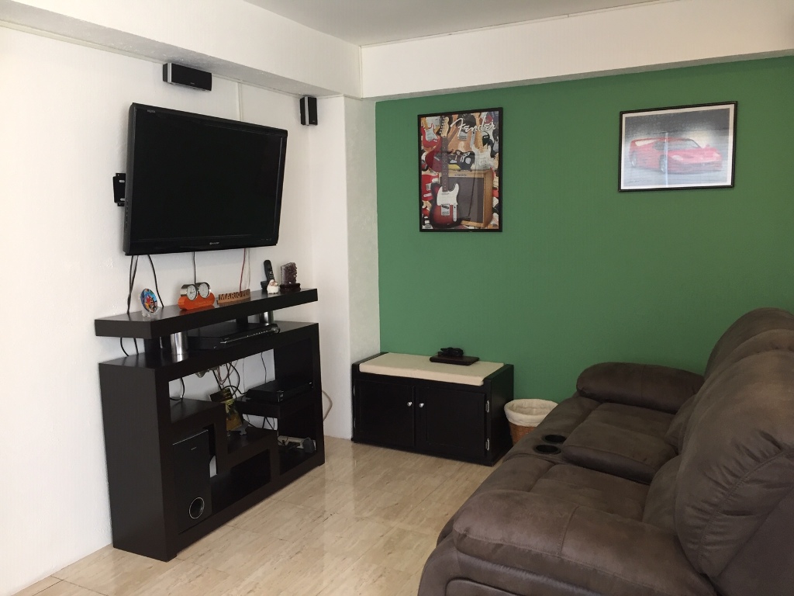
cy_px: 298
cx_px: 397
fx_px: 665
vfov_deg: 48.2
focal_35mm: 29
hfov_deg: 61.7
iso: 100
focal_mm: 4.15
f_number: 2.2
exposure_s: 1/30
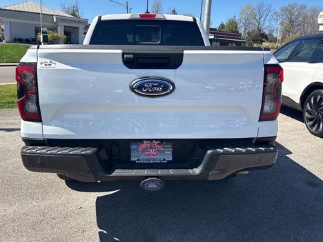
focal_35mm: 28
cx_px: 150
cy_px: 114
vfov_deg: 49.7
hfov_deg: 63.4
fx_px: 261
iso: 50
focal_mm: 5.96
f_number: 1.6
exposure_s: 1/2451
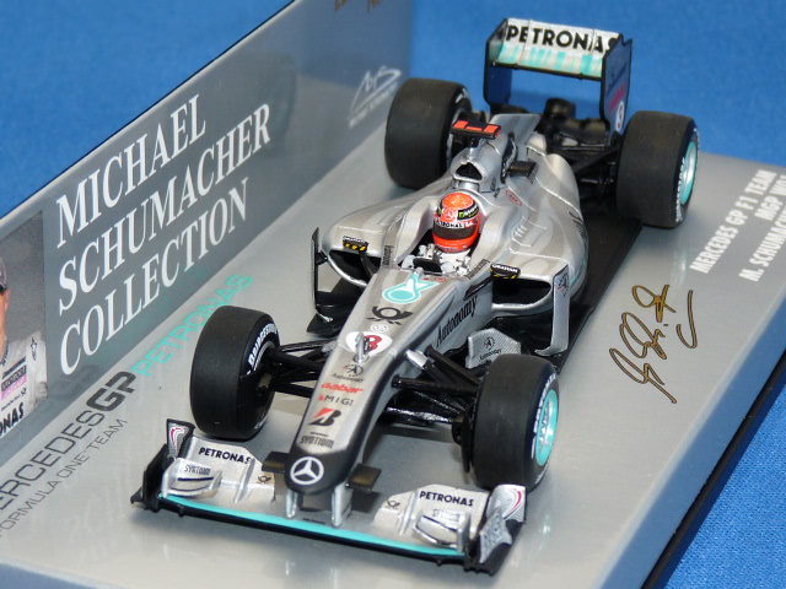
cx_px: 393
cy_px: 294
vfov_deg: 12.9
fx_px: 2611
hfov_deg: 17.1
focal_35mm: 115
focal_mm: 11.5
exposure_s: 1/30
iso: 100
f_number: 3.4
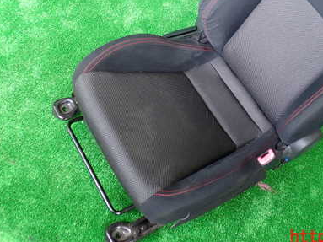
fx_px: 438
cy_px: 58
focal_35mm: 47
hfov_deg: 39.7
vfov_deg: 30.3
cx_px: 228
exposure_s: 1/40
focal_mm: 5.4
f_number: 2.3
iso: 200
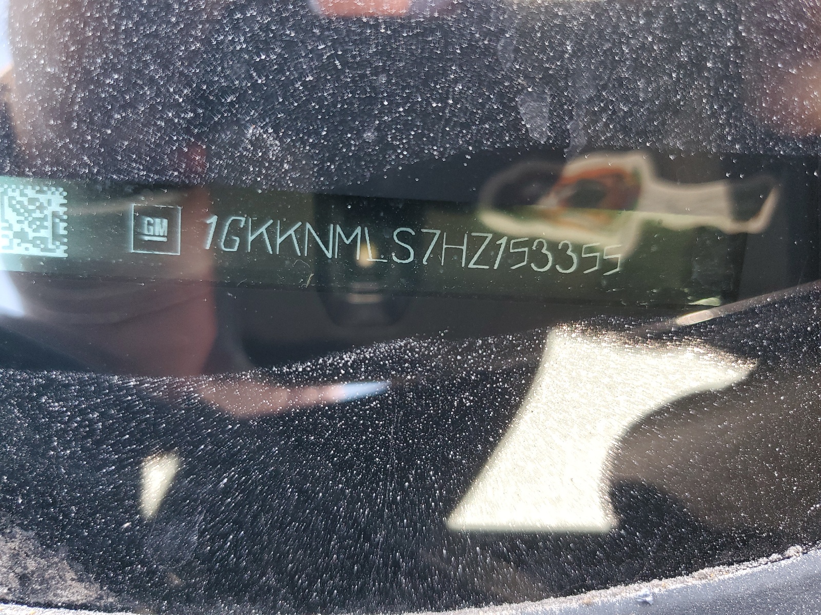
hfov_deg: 67.3
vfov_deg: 53.1
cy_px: 308
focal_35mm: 26
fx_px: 617
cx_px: 410
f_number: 1.5
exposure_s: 1/50
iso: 98
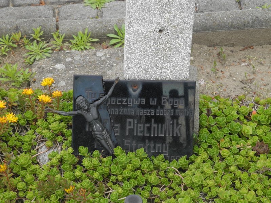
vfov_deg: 12.5
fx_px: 932
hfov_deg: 16.6
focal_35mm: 119
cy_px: 102
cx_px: 136
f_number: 4.5
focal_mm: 25.4
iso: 100
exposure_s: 1/200
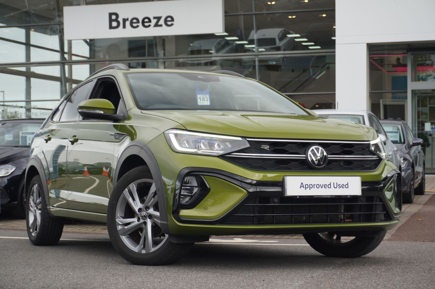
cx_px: 218
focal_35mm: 70
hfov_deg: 28.7
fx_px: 851
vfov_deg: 19.3
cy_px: 144
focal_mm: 47
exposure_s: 1/90
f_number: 5.6
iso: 100
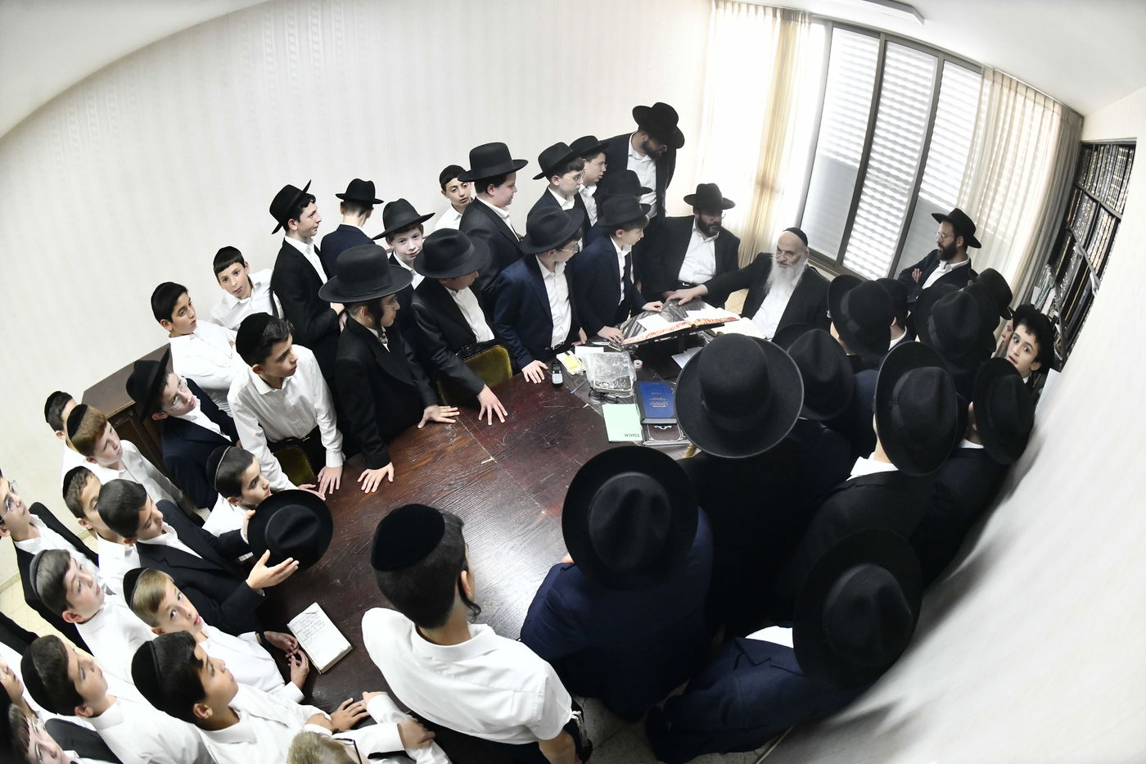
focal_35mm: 16
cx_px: 573
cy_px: 382
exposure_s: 1/200
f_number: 5.6
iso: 3200
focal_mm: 16
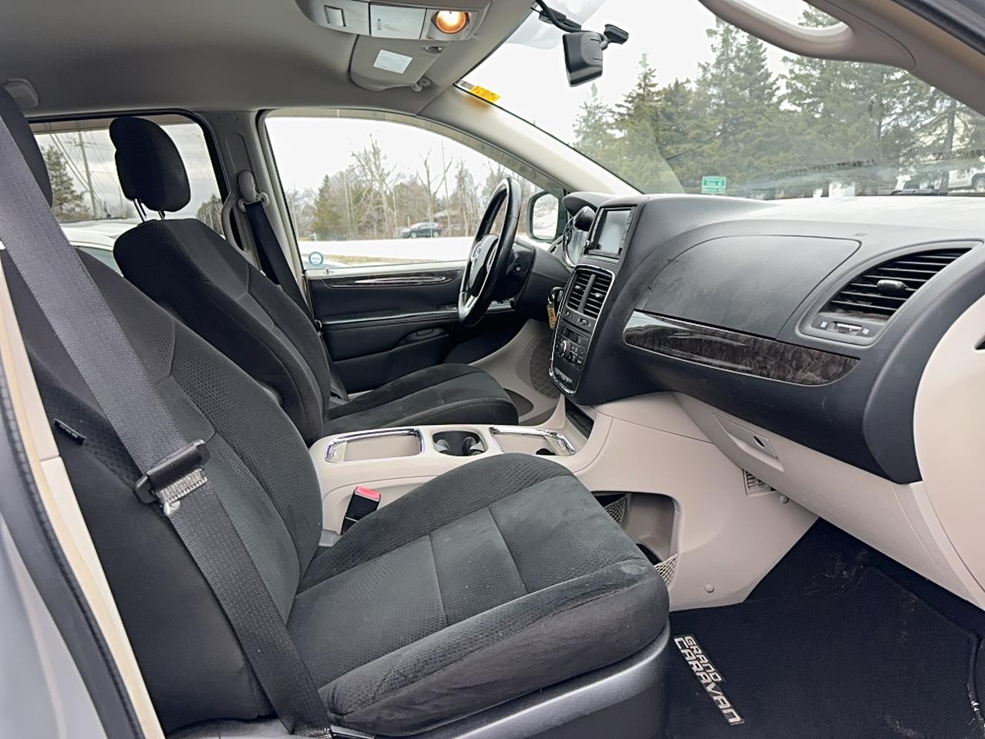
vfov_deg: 56.8
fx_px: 683
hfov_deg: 71.6
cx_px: 492
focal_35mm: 24
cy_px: 370
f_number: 1.78
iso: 50
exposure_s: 1/450
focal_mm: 6.86
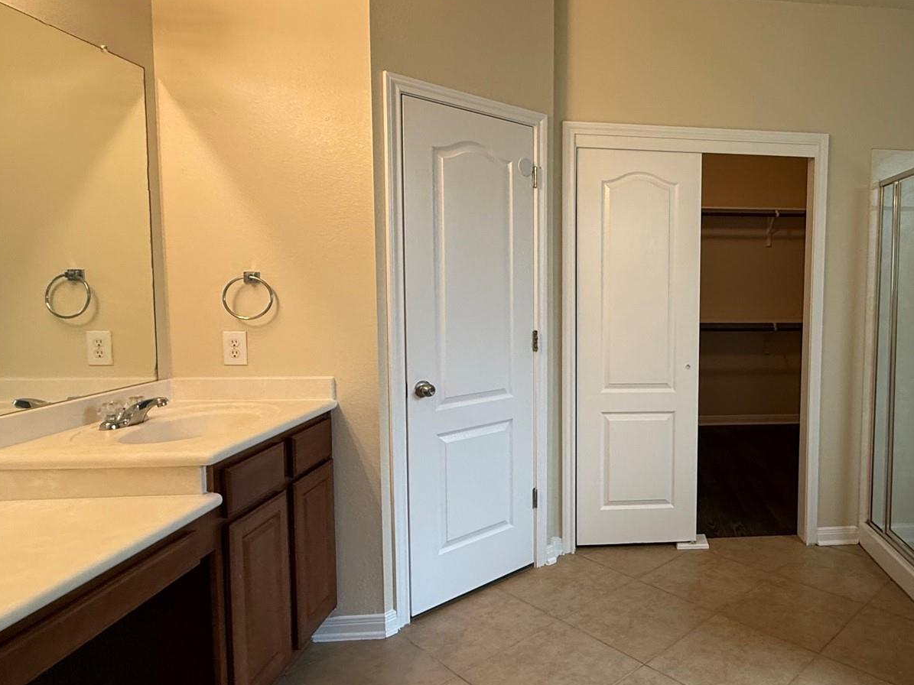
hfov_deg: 66.9
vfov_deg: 56.8
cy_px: 322
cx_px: 689
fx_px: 634
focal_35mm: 24
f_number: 2.2
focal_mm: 2.22
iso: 160
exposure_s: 1/60
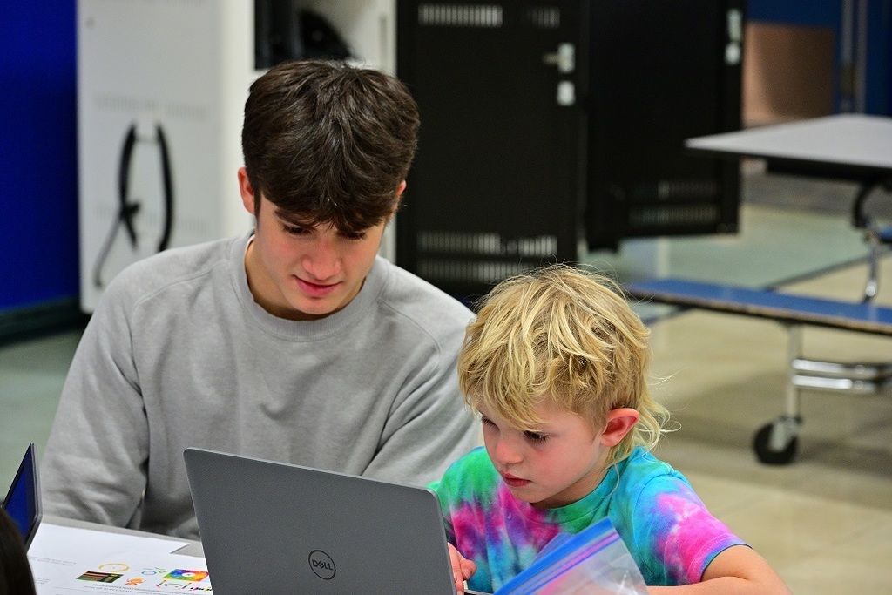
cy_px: 298
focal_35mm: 105
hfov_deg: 19.5
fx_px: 2602
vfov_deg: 13.0
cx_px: 446
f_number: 6.3
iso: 1600
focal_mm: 105
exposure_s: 1/100
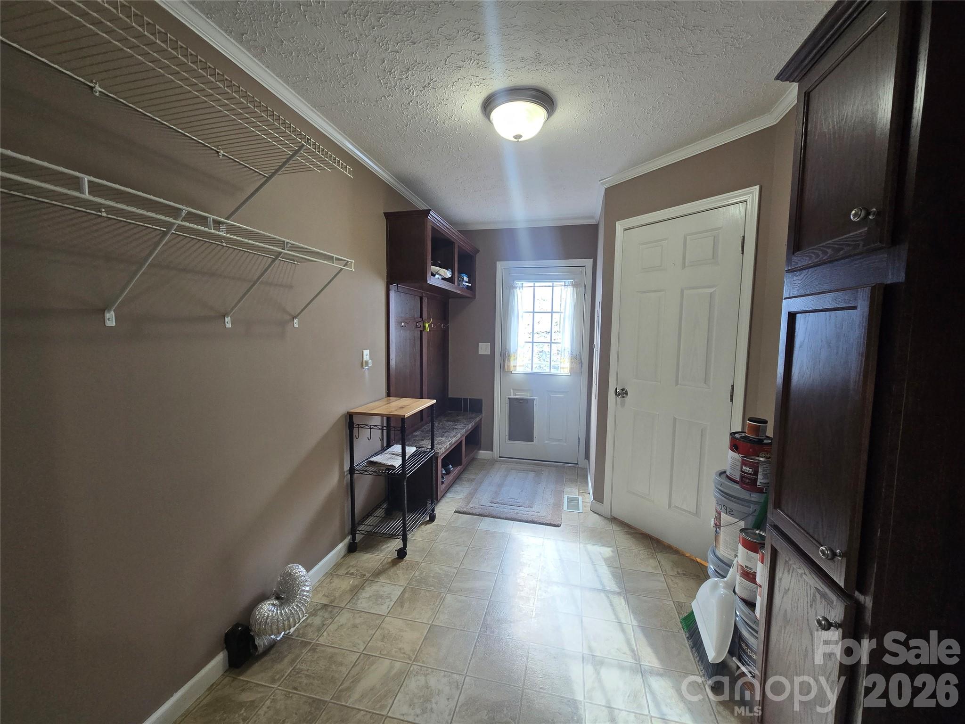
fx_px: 362
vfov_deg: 89.9
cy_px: 362
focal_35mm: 13
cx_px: 482
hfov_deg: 106.2
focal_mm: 2.2
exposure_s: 1/60
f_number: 2.2
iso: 200
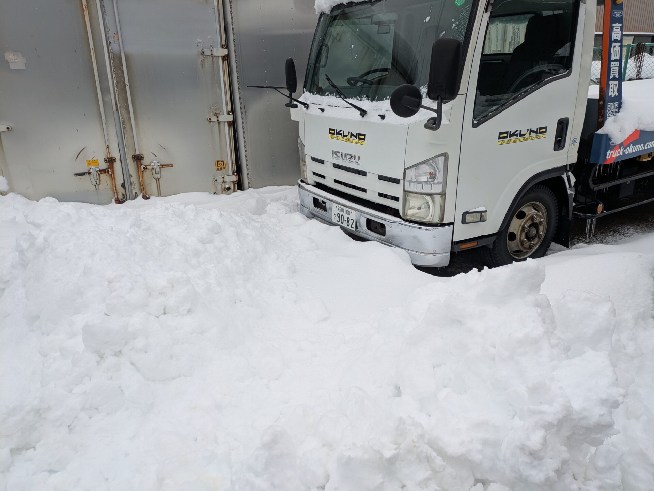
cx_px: 327
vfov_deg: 54.9
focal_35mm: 25
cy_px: 246
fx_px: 472
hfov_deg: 69.4
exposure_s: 1/948
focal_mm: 5.43
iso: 78
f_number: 1.89
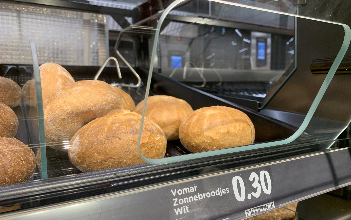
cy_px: 125
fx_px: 268
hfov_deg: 66.5
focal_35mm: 28
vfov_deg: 44.4
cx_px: 176
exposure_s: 1/106
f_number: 1.8
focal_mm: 4.25
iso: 100
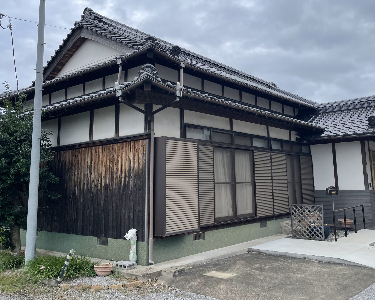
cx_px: 214
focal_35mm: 33
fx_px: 366
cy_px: 127
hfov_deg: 54.0
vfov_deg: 44.4
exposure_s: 1/2053
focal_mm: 4.2
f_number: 1.6
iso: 32
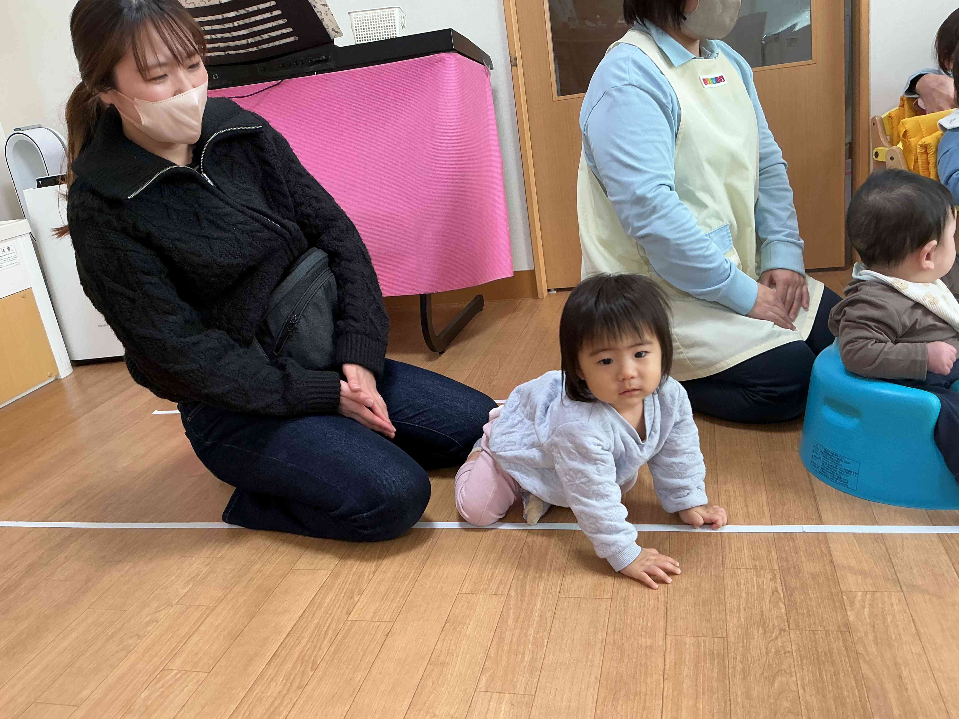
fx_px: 803
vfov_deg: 48.2
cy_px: 360
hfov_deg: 61.7
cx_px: 480
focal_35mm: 29
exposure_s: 1/60
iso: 50
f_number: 1.8
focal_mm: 3
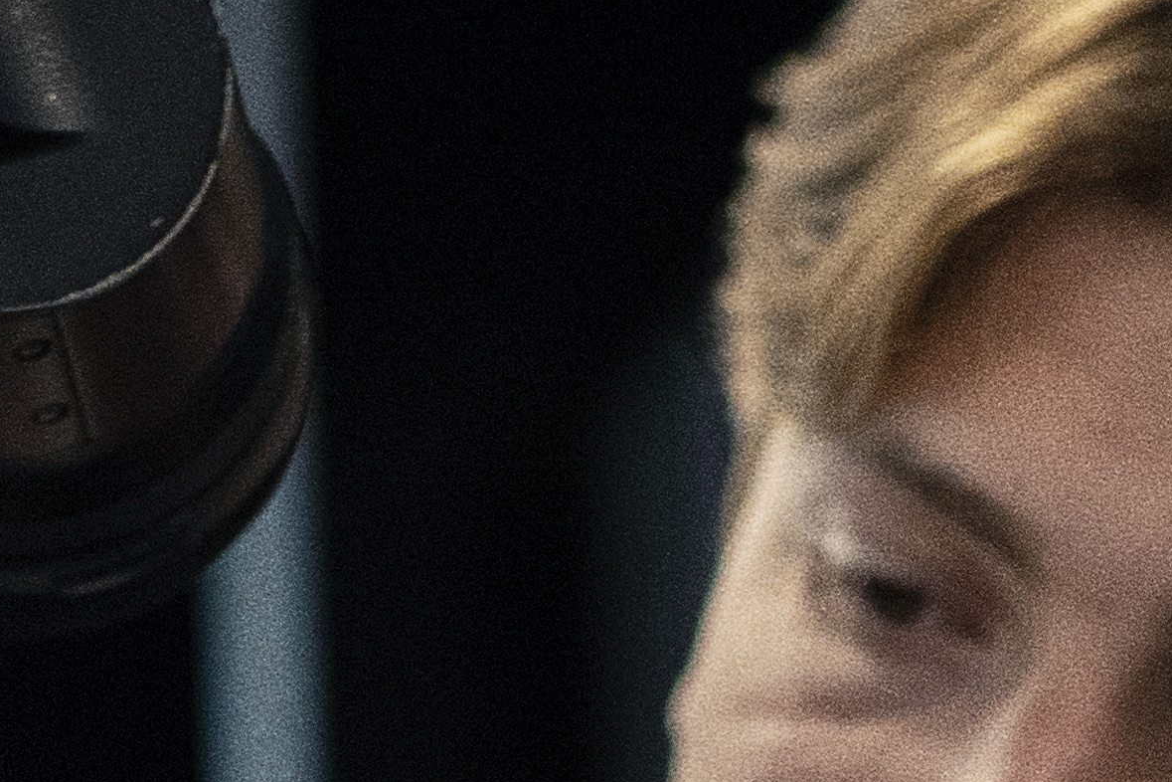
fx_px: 11394
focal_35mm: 350
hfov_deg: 5.9
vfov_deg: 3.8
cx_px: 652
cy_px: 2195
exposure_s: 1/320
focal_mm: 50
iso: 1600
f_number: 2.2
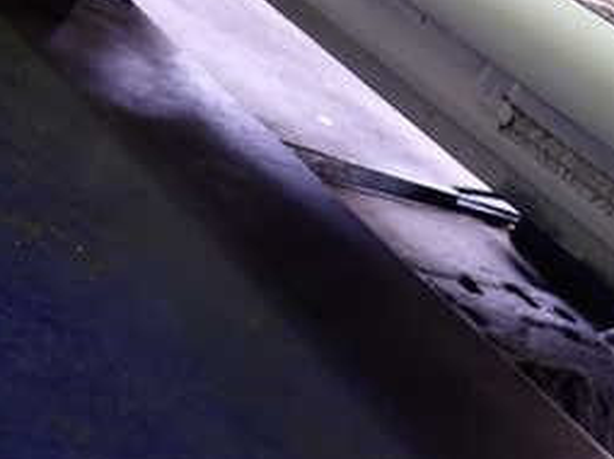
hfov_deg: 27.0
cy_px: 31
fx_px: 1258
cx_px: 467
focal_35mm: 71
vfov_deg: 20.2
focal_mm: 5.4
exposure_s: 1/30
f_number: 2.3
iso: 250
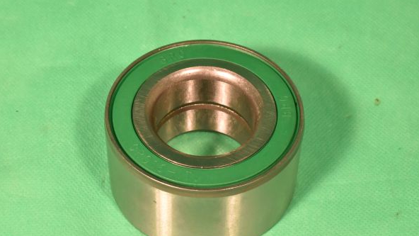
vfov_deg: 13.8
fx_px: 972
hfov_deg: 24.3
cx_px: 210
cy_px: 124
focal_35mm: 88
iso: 3600
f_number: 20
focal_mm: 55
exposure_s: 1/100
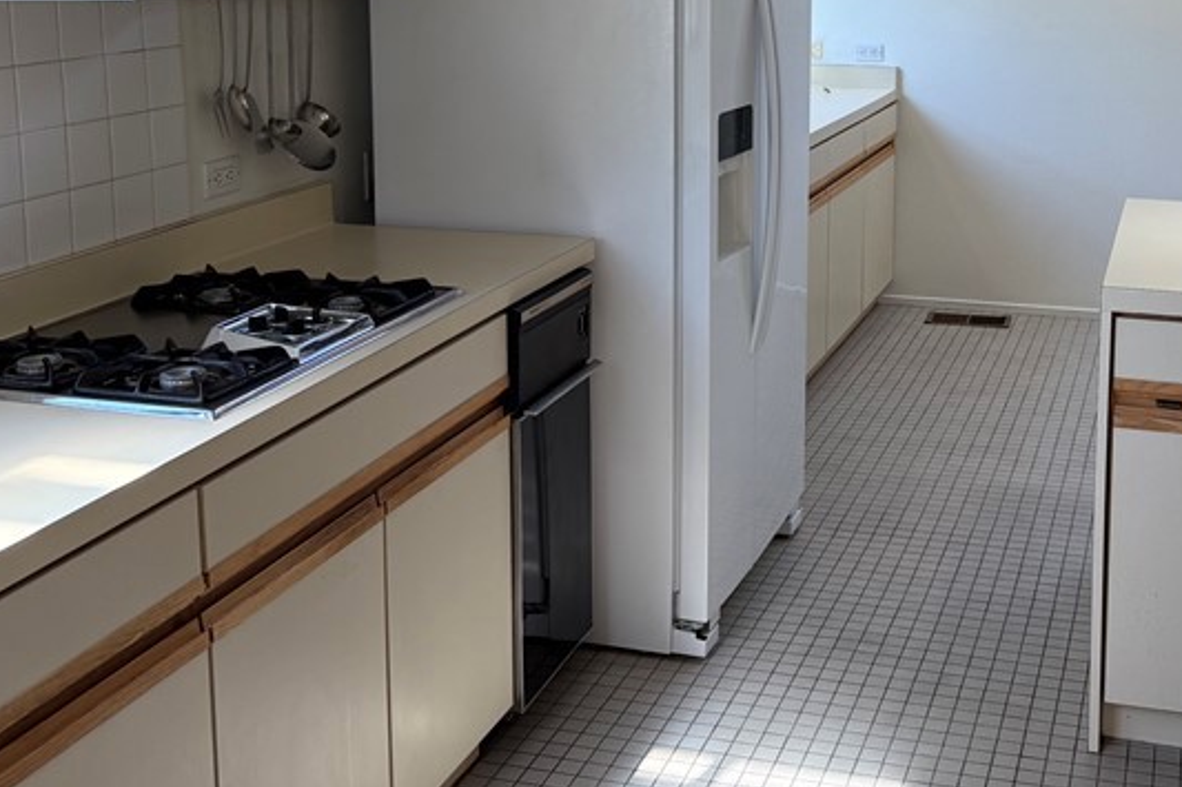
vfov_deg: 27.5
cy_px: 155
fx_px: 1575
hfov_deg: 40.8
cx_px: 754
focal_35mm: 48
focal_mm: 6.76
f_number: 1.78
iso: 100
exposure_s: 1/197
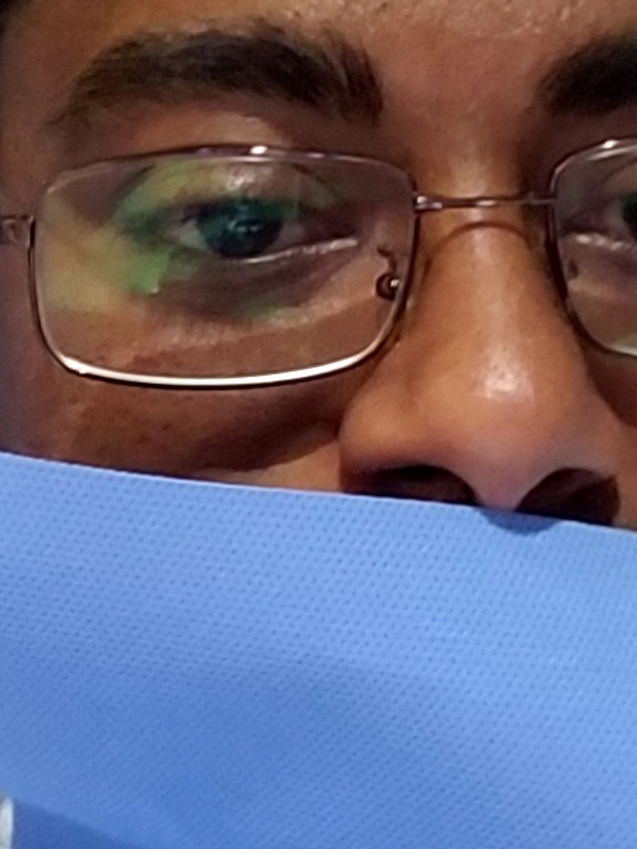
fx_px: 2109
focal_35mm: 86
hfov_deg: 17.0
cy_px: 350
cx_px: 79
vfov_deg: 22.7
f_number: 1.7
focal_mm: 2.1
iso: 200
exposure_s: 1/15
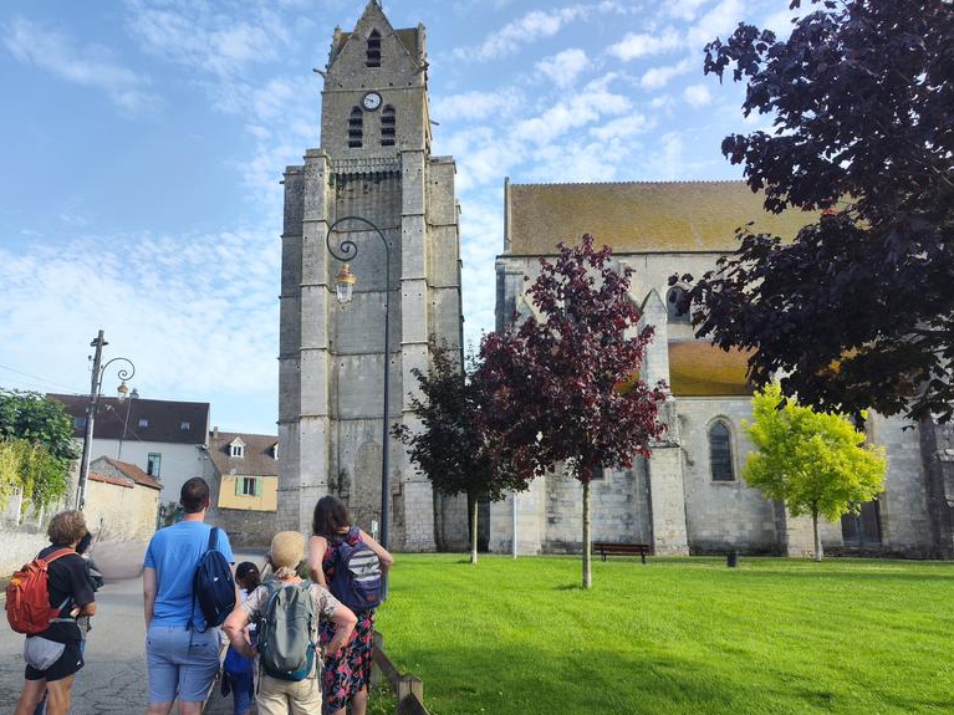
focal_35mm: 24
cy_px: 348
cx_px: 473
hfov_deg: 71.6
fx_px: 661
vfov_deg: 56.8
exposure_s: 1/423
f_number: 1.69
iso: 50
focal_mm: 7.01
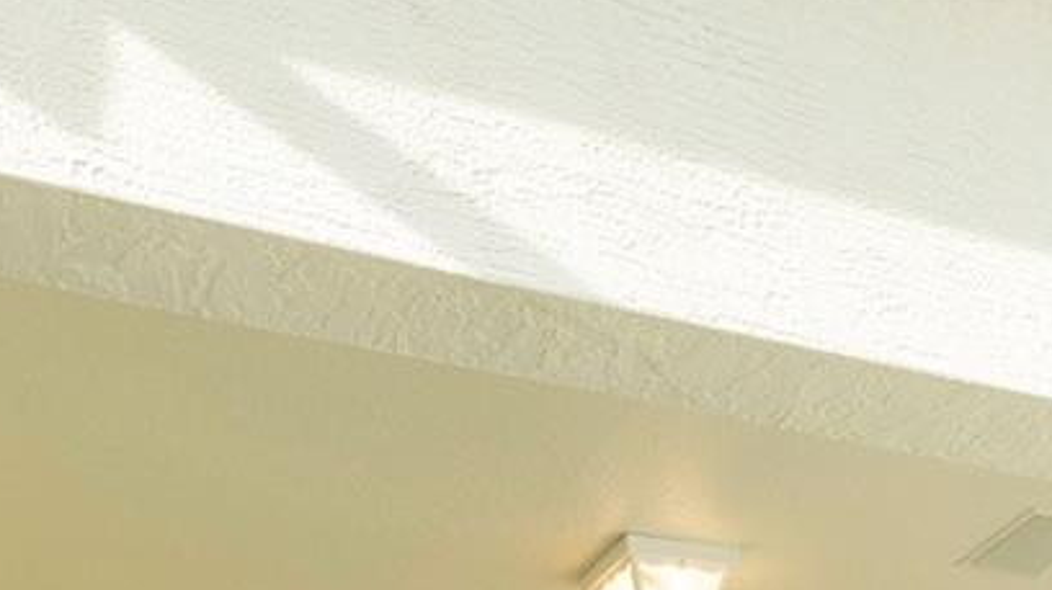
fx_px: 2063
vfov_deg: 13.0
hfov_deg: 28.6
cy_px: 1355
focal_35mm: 74
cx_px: 619
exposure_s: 1/60
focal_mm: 18
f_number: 7.1
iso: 200
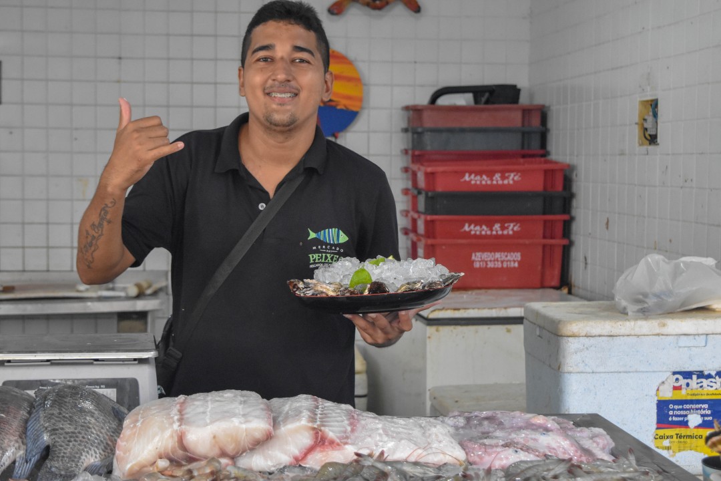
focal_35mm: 68
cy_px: 240
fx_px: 1352
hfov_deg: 29.9
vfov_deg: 20.2
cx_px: 360
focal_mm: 45
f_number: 5
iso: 3200
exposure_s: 1/500
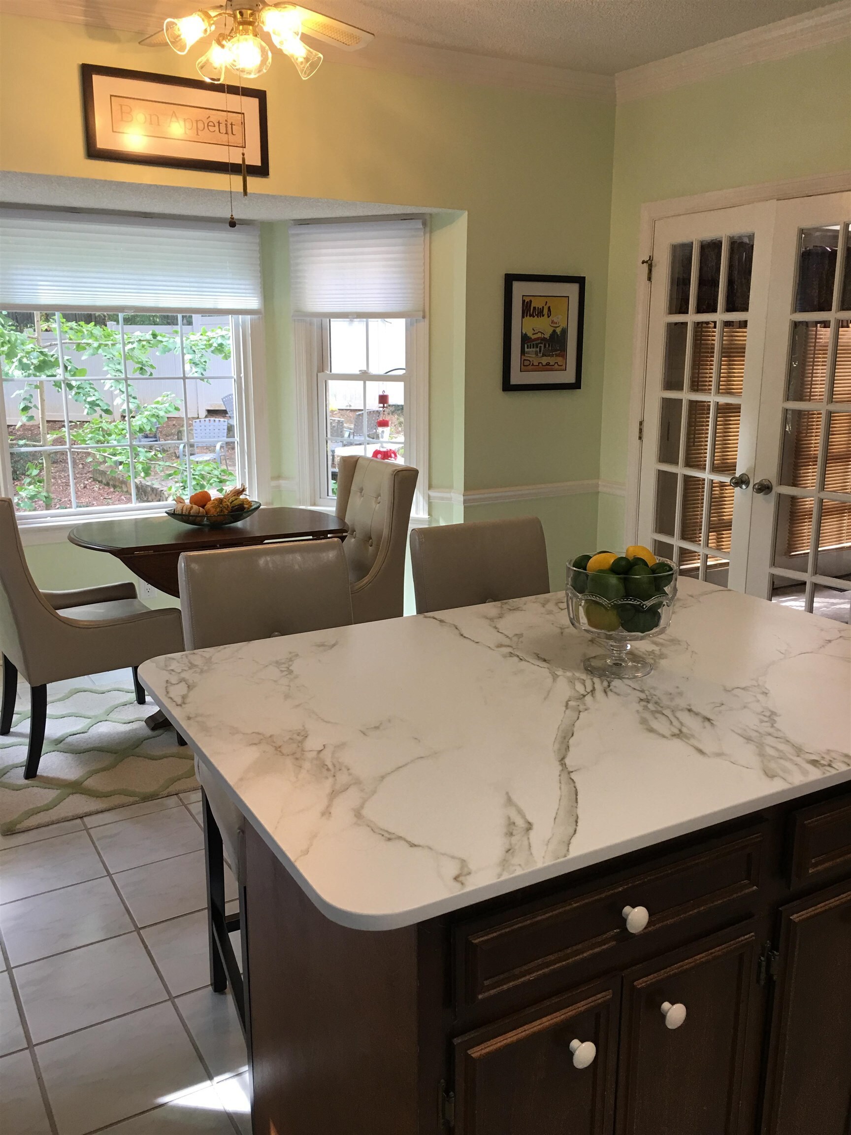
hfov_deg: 48.2
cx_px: 426
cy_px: 568
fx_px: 951
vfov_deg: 61.7
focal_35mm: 29
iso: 32
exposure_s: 1/30
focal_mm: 4.15
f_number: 2.2
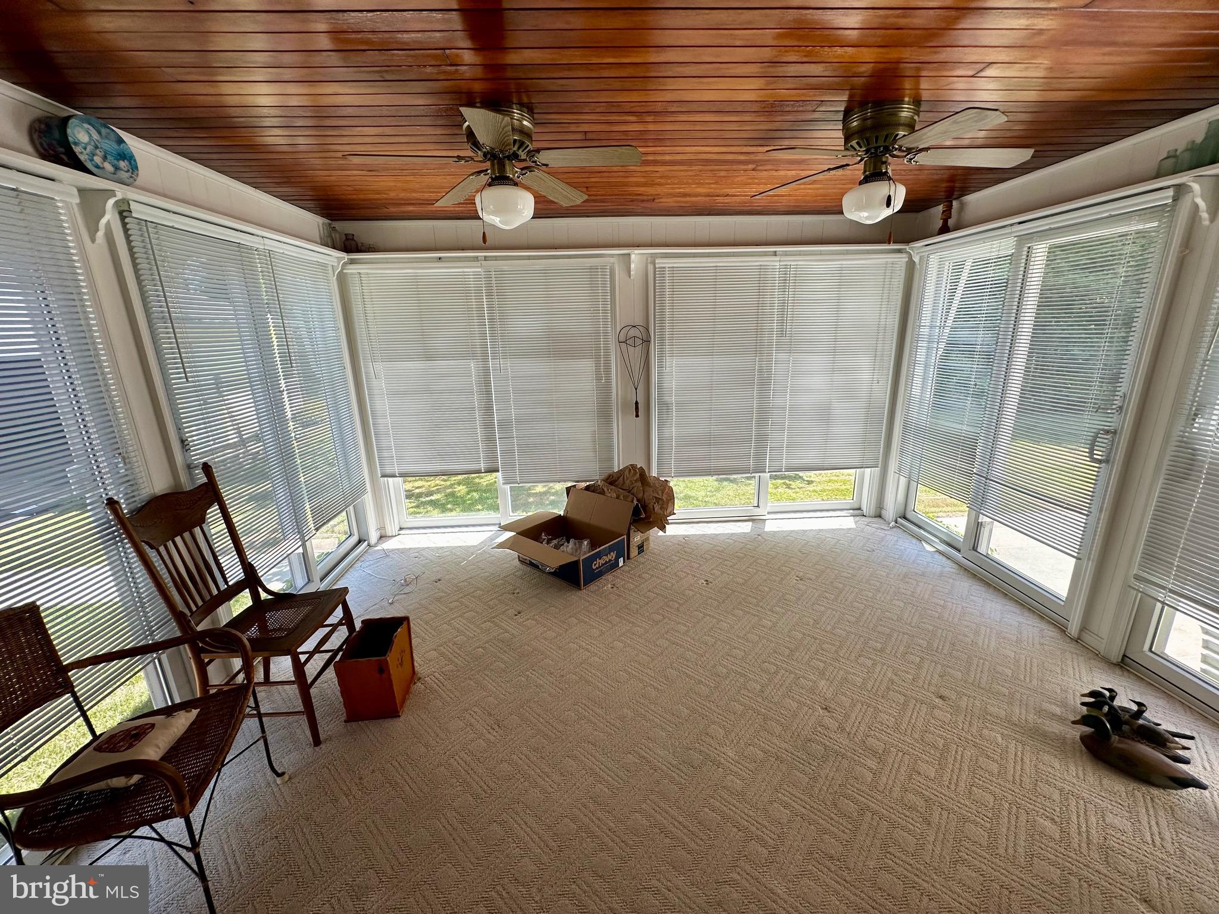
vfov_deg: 85.7
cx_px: 610
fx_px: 493
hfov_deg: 102.1
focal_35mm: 14
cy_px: 457
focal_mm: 2.22
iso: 40
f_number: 2.2
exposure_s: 1/198
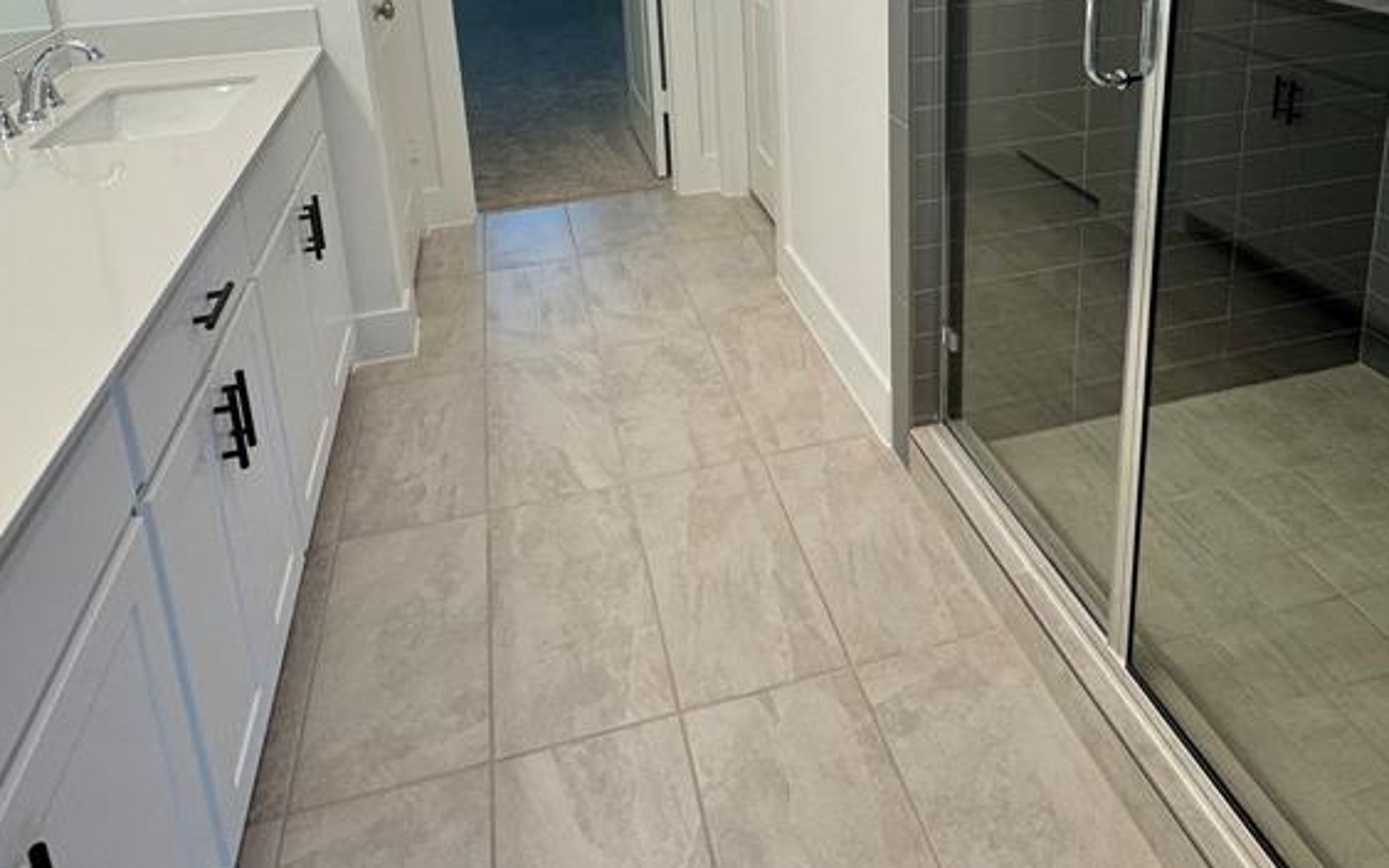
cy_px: 72
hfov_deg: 68.2
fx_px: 1022
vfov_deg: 41.9
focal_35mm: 27
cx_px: 760
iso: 80
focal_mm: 2.22
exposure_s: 1/120
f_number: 2.2
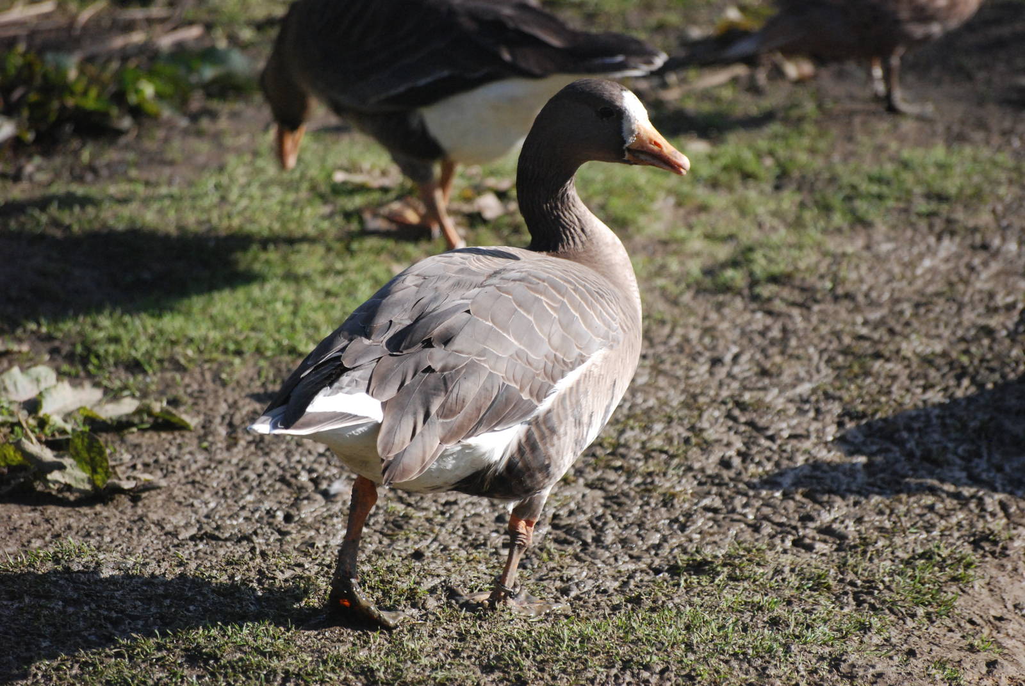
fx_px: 10262
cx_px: 512
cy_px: 343
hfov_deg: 5.7
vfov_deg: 3.8
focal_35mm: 360
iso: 1000
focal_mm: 240
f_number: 5.6
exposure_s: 1/2000
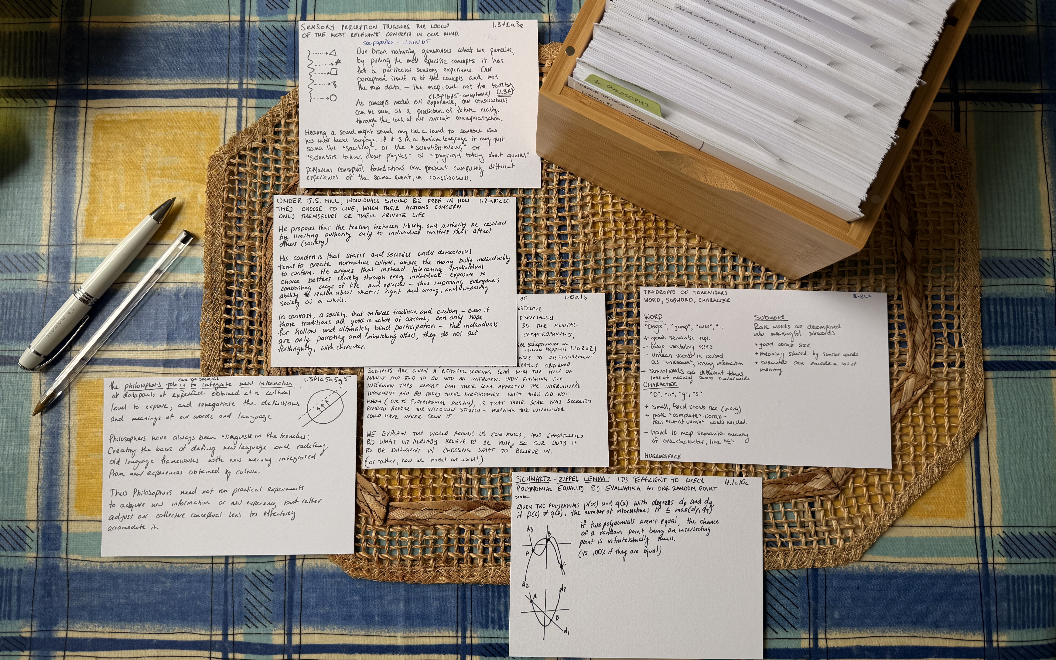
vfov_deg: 47.6
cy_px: 328
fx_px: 748
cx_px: 518
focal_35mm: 26
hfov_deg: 70.4
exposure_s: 1/637
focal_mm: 6.76
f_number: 1.78
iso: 80
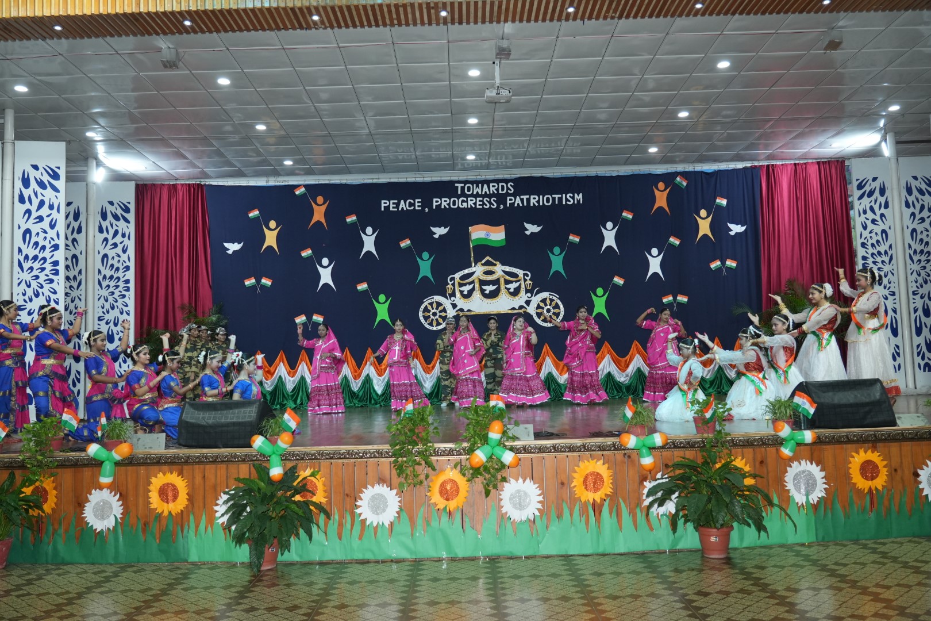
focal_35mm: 30
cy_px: 310
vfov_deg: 43.6
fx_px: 776
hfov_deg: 61.9
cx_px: 466
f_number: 4.5
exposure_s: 1/200
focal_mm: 30
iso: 1600
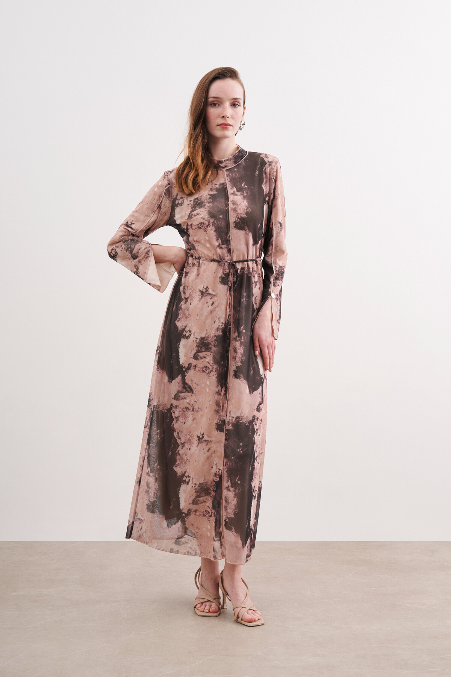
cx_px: 226
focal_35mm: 55
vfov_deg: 36.2
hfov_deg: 24.6
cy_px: 338
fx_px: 1033
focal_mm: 55
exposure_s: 1/160
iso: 400
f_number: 11
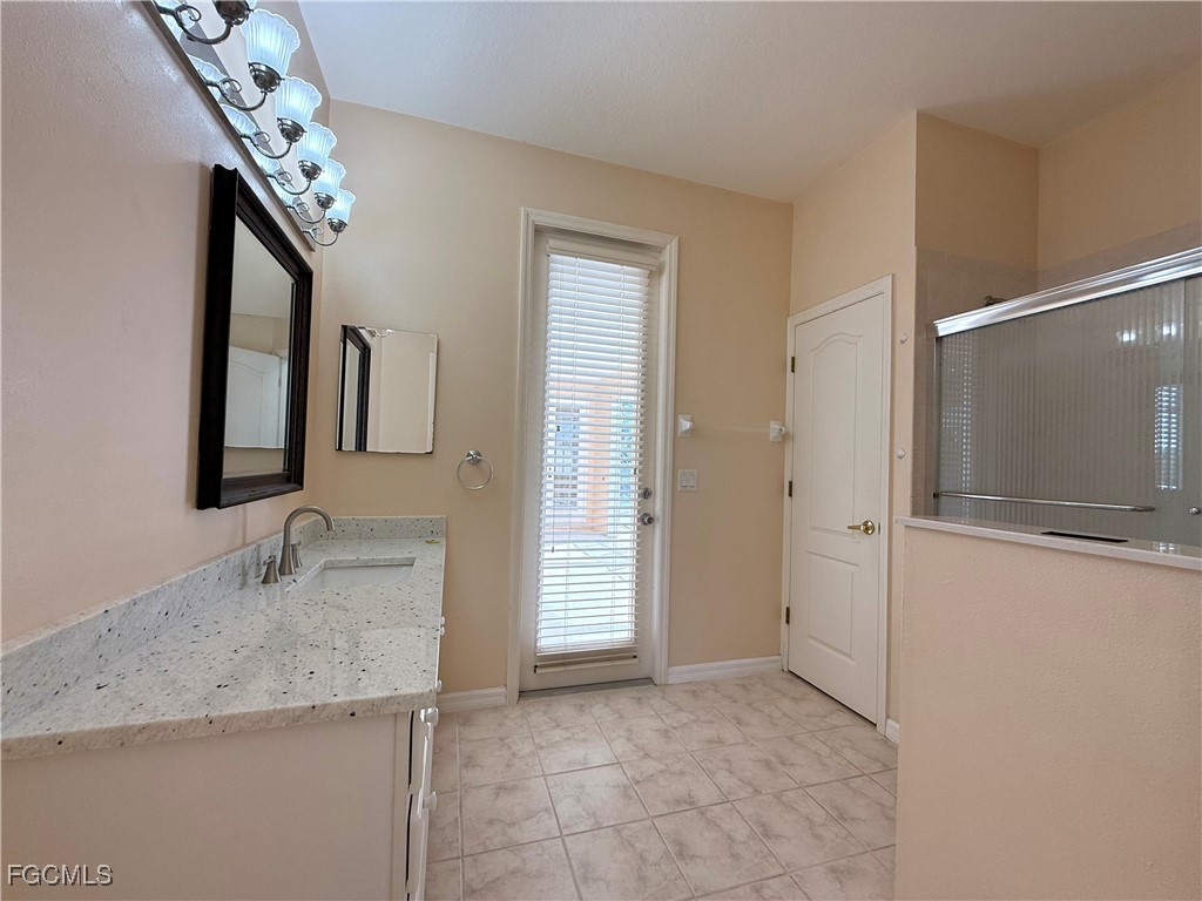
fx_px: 486
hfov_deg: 102.1
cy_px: 450
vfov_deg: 85.7
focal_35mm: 14
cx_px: 601
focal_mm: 2.22
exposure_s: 1/129
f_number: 2.2
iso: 64
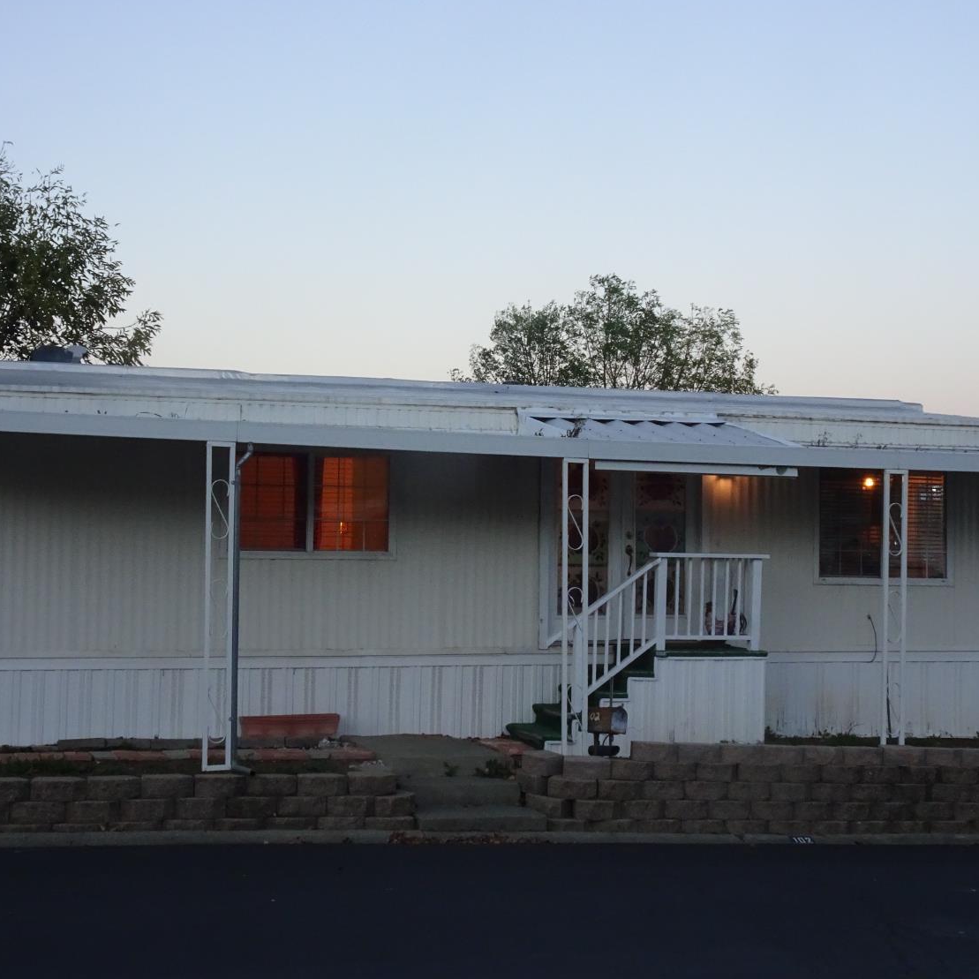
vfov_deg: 34.7
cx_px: 445
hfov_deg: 34.7
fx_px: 1568
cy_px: 488
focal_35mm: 49
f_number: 4
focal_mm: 7.05
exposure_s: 1/50
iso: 320
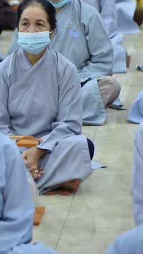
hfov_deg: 4.9
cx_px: 21
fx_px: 1660
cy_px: 63
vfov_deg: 8.8
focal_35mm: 246
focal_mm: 155
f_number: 5
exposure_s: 1/160
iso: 5000
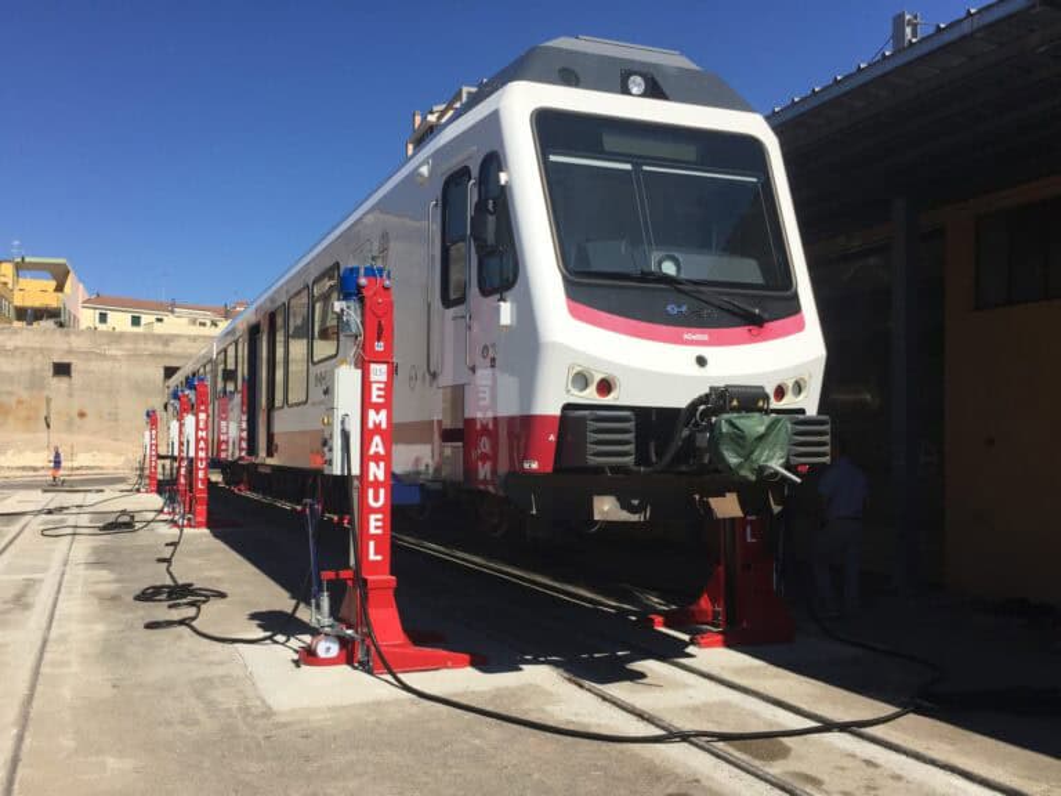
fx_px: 889
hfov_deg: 61.7
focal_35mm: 29
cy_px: 398
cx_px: 530
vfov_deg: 48.2
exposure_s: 1/2825
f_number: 2.2
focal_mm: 4.2
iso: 32
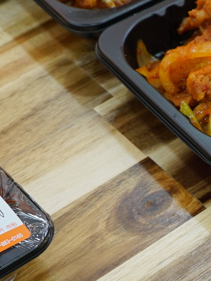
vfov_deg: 14.7
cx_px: 293
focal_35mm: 134
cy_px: 193
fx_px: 1089
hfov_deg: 10.8
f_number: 5.6
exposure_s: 1/60
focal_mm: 37
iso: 500
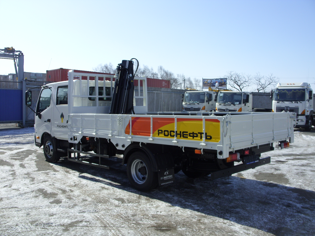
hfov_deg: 49.0
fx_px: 346
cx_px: 158
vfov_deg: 37.7
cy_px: 118
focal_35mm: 38
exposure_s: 1/438
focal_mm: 6.3
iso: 50
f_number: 4.9
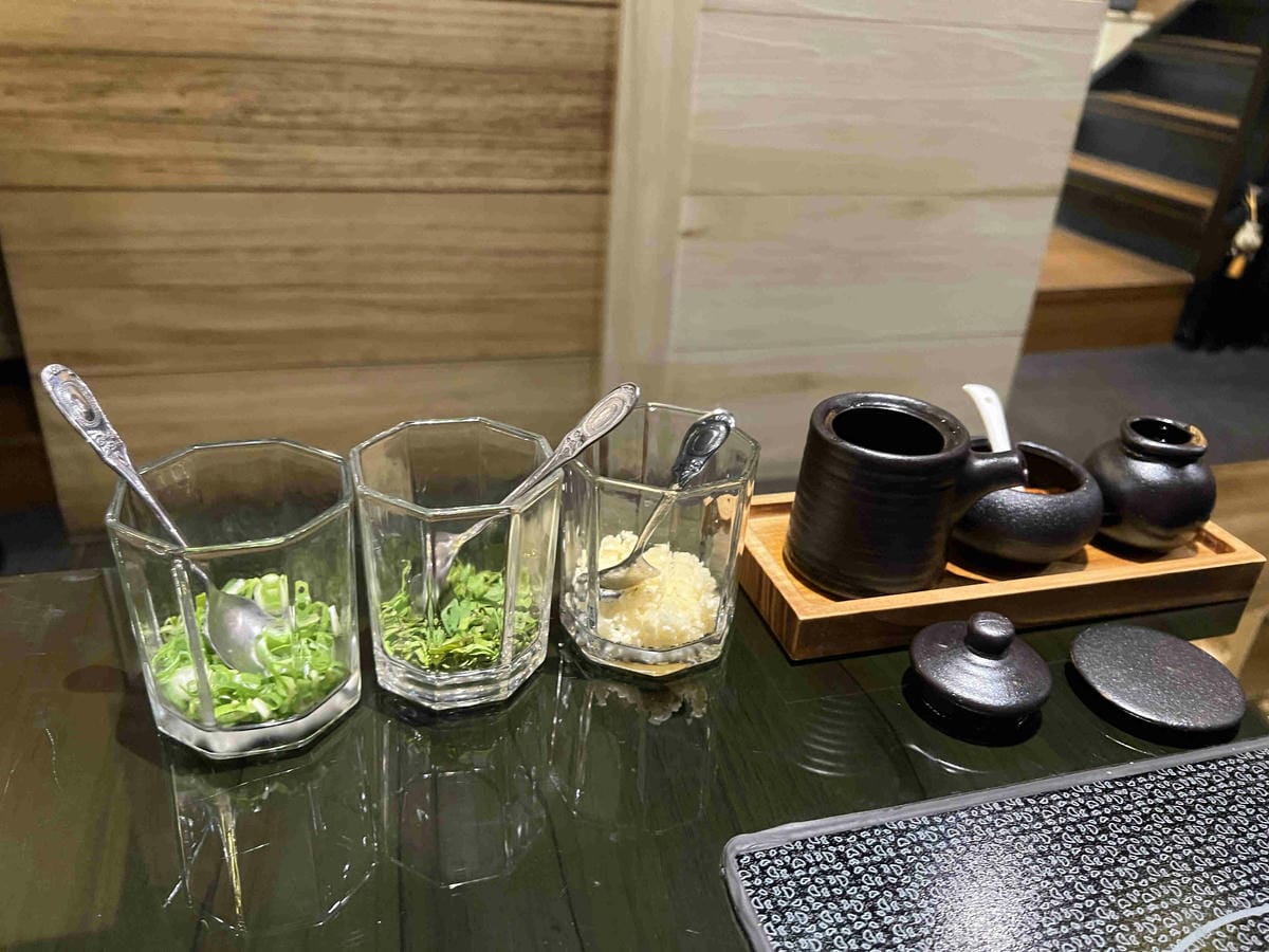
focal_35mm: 26
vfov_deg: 53.1
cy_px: 476
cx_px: 634
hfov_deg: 67.3
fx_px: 953
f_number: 1.5
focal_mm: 5.7
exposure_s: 1/40
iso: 500
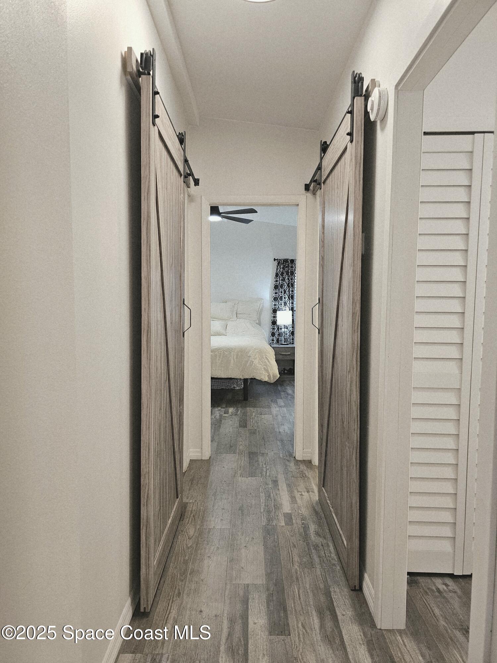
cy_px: 332
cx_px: 248
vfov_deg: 73.9
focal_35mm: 23
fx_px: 440
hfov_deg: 58.9
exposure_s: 1/120
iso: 320
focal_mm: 6.3
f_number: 1.7
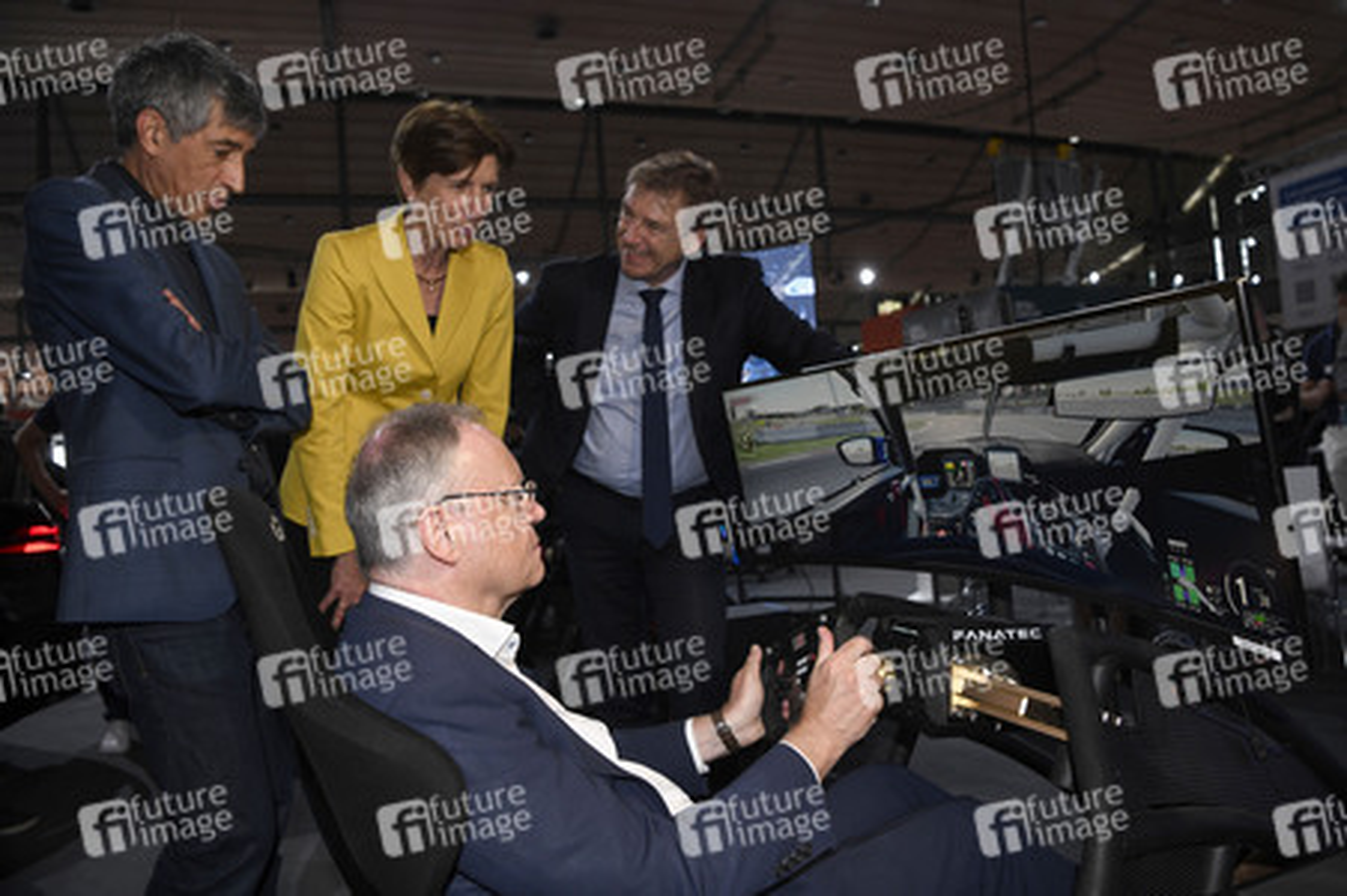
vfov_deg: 53.1
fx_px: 897
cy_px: 448
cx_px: 674
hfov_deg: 73.8
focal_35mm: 24
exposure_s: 1/400
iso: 1600
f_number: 4
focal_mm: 24
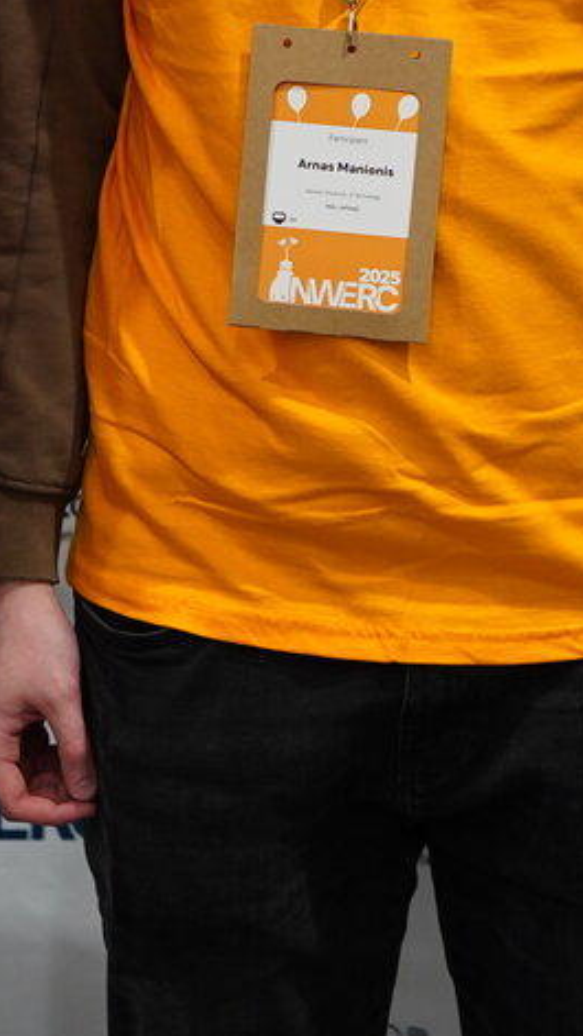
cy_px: -119
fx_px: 4946
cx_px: 739
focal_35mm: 180
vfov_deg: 11.8
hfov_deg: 6.7
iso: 640
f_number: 2.8
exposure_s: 1/50
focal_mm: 50
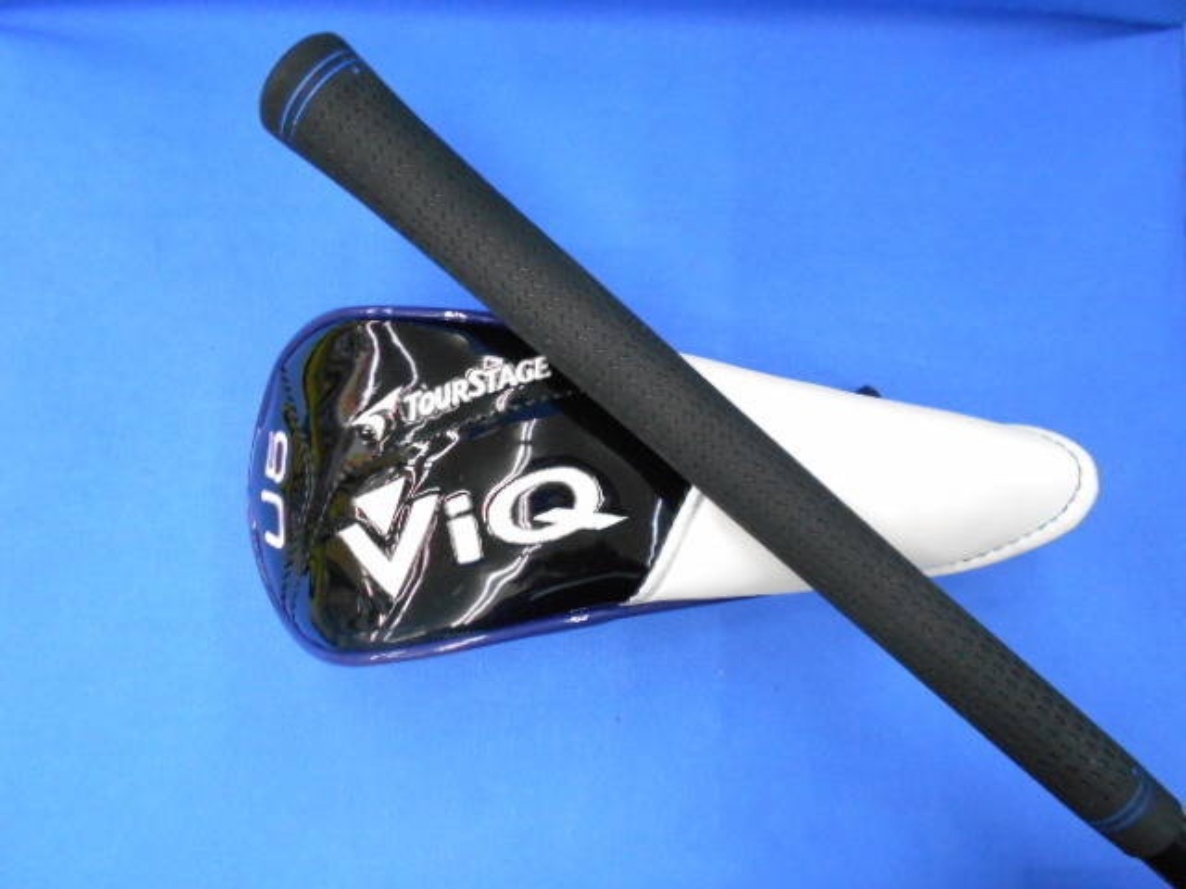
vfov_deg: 53.1
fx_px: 891
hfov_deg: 67.3
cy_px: 444
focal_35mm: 26
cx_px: 593
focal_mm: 4.6
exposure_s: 1/30
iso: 400
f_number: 3.2
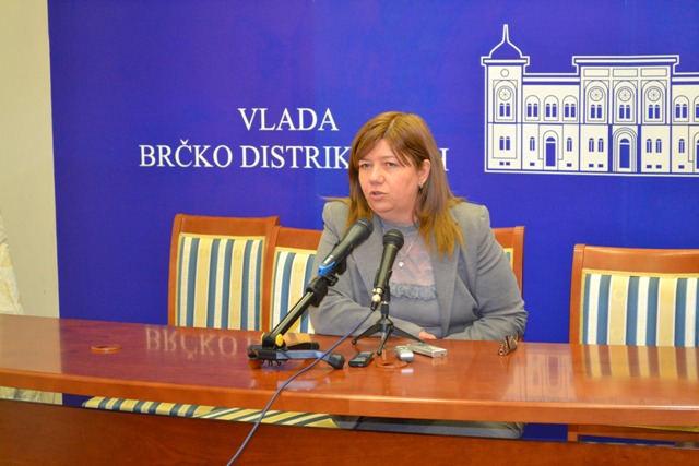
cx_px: 350
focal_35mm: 82
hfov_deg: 24.6
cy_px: 233
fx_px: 1602
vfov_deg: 16.6
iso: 2500
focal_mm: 55
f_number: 5.6
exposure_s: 1/60
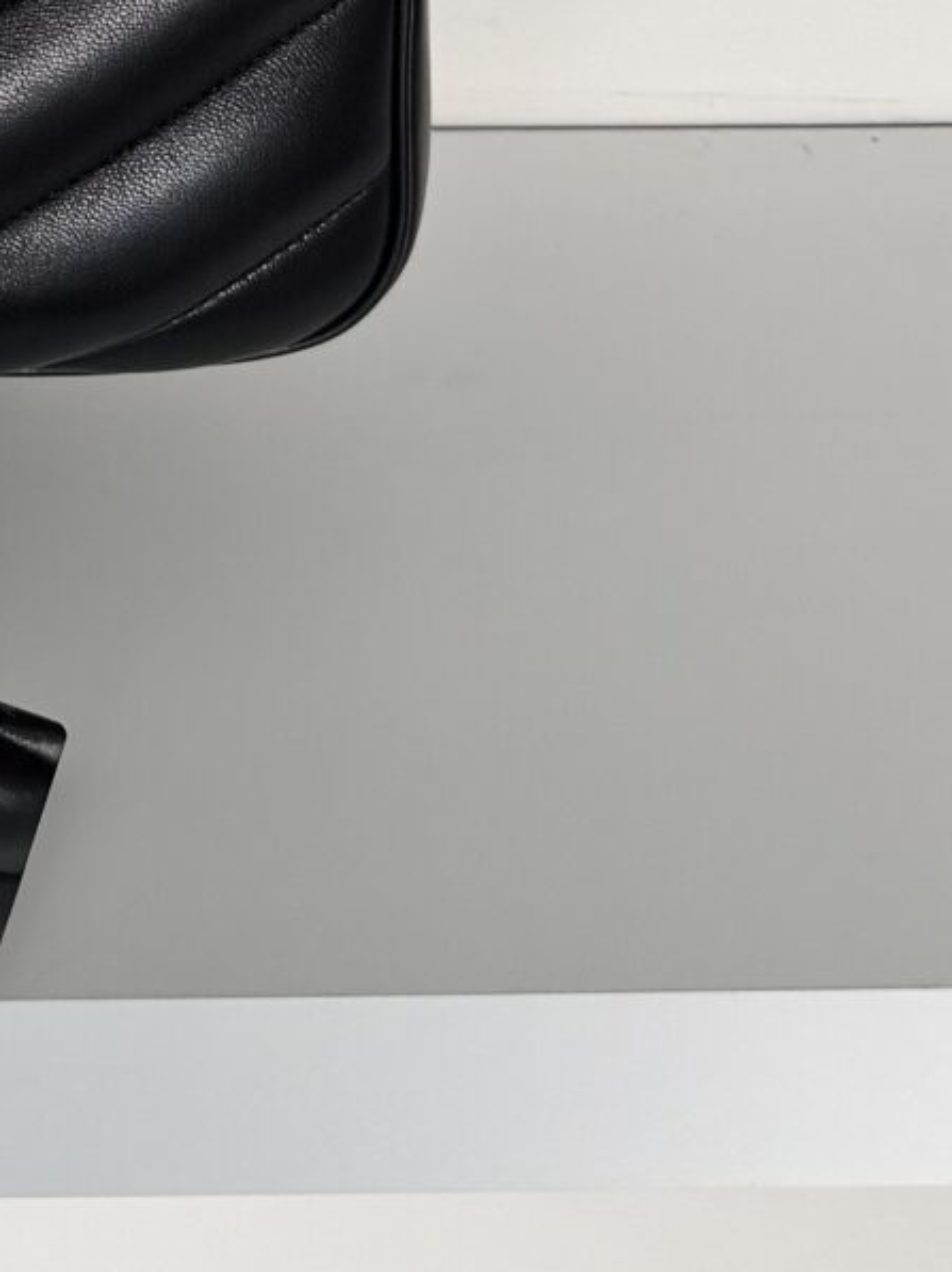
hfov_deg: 13.4
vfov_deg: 16.8
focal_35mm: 103
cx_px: -564
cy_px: -784
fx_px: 3781
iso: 80
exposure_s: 1/121
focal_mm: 6.76
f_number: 1.78
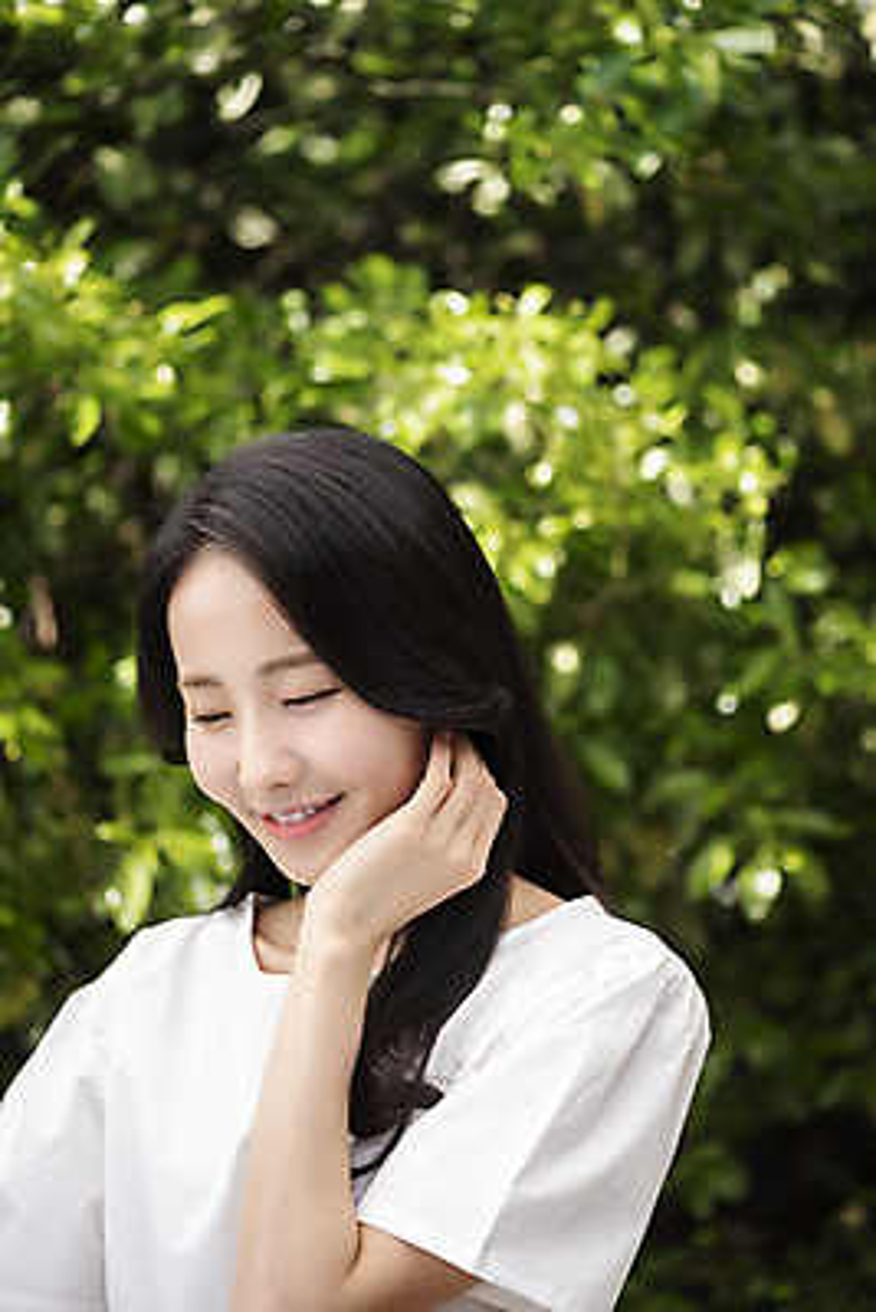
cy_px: 656
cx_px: 438
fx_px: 3829
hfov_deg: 13.1
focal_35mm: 105
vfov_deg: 19.4
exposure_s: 1/400
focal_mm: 105
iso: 100
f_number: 4
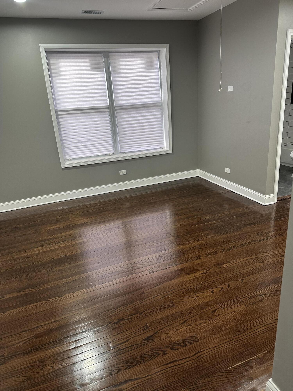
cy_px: 196
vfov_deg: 71.6
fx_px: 271
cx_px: 146
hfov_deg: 56.8
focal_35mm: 24
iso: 200
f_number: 1.78
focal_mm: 6.86
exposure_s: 1/60
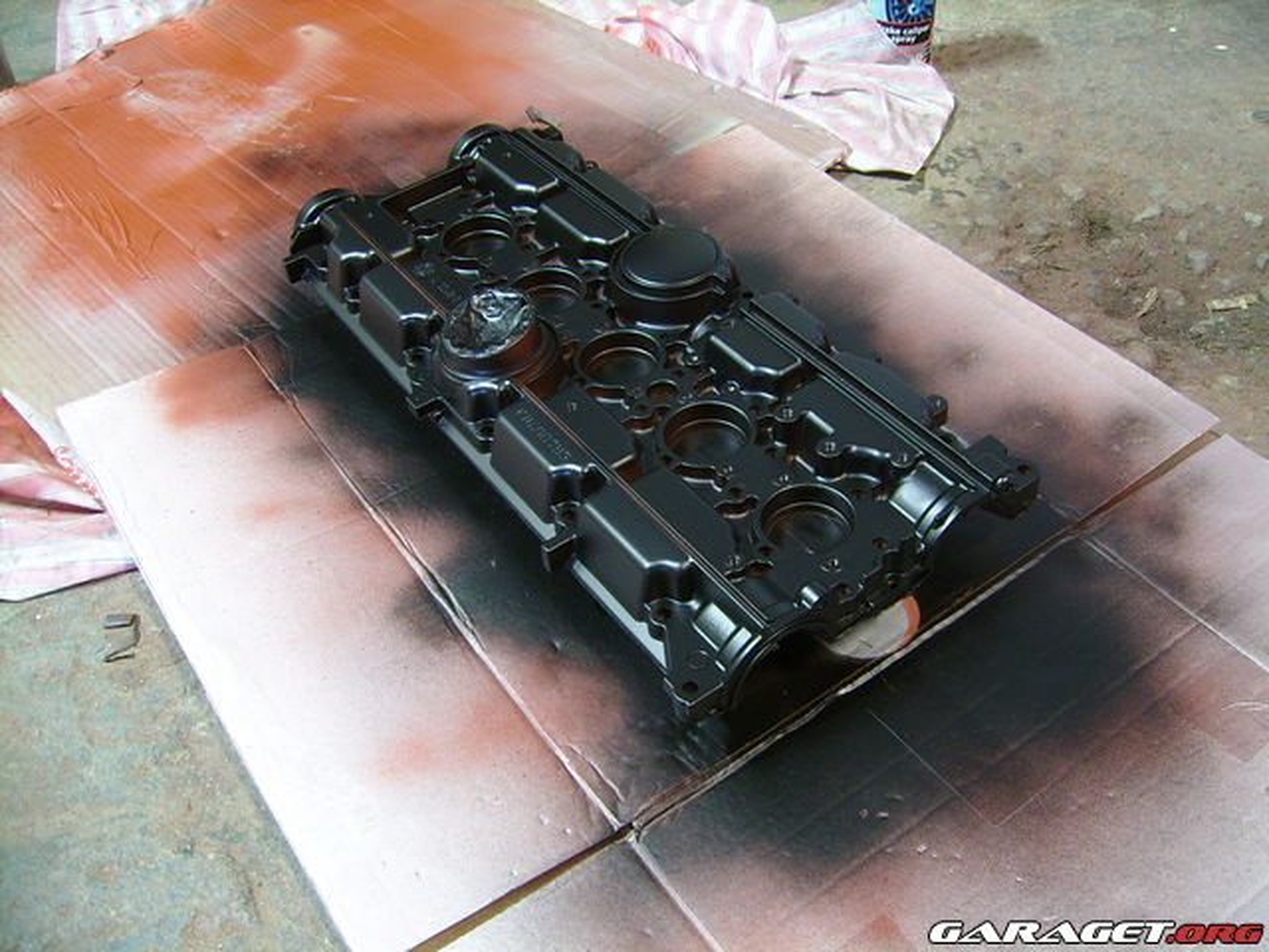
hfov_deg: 52.6
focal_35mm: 35
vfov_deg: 40.7
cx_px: 634
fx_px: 1283
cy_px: 476
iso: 100
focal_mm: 5.95
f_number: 2.8
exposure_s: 2
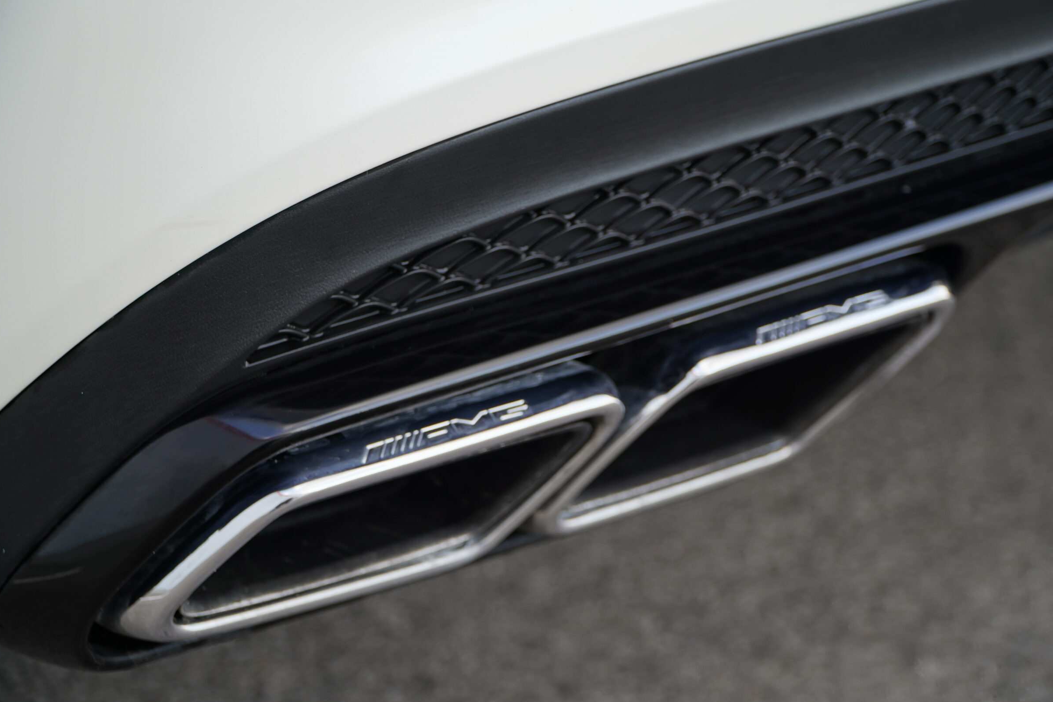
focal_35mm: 82
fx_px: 2385
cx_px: 555
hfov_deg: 24.9
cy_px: 339
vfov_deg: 16.8
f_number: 4
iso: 160
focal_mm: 51
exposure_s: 1/80
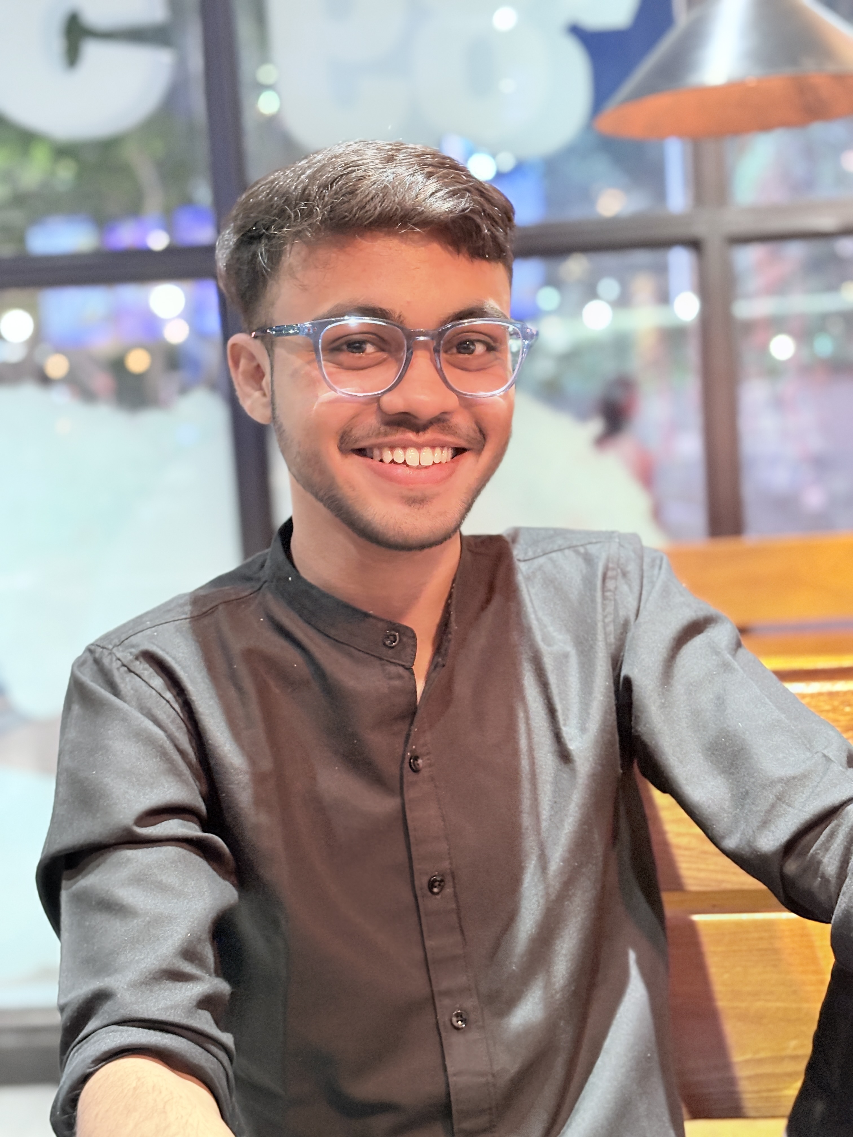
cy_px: 568
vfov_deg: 36.8
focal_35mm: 52
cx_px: 426
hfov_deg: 28.0
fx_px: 1708
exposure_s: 1/25
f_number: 1.6
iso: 250
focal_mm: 5.96
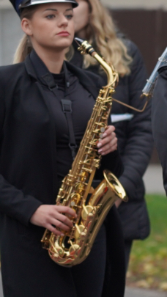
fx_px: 2777
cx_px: 276
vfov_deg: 6.1
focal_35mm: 353
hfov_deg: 3.4
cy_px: 173
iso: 800
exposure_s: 1/160
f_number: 4
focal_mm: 105
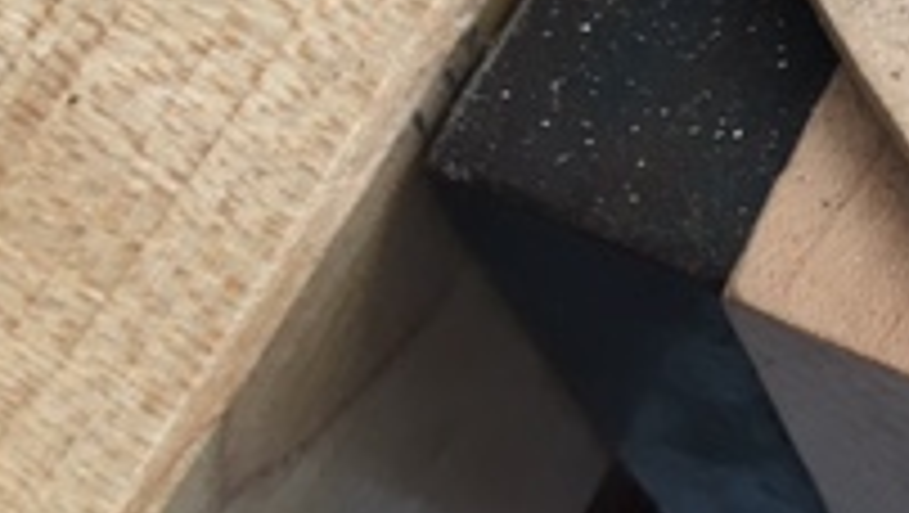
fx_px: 2412
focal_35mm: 100
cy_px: 45
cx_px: 1390
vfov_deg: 12.0
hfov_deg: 18.7
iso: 25
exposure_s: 1/30
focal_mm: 4.15
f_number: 2.2
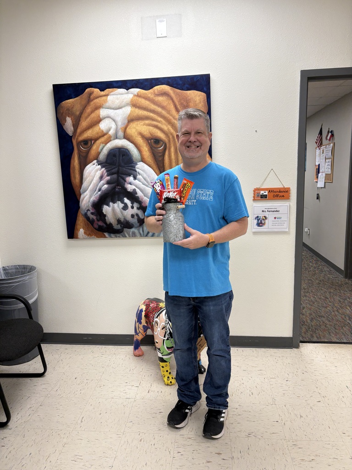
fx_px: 353
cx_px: 176
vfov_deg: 67.3
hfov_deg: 53.1
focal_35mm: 26
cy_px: 235
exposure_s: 1/120
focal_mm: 5.96
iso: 80
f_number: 1.6
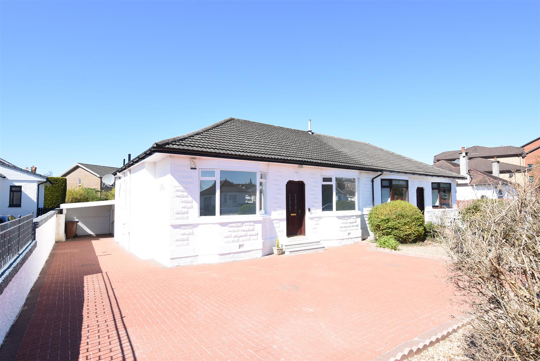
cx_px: 270
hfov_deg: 85.4
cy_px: 180
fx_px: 293
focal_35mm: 20
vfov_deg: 63.3
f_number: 6.3
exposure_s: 1/125
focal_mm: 13
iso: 100
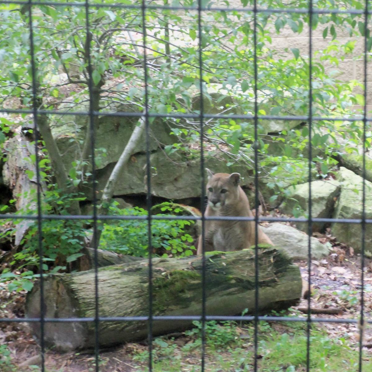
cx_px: 249
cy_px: 185
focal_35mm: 166
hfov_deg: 10.5
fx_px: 2018
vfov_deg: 10.5
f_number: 5.7
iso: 400
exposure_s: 1/15
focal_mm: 25.3
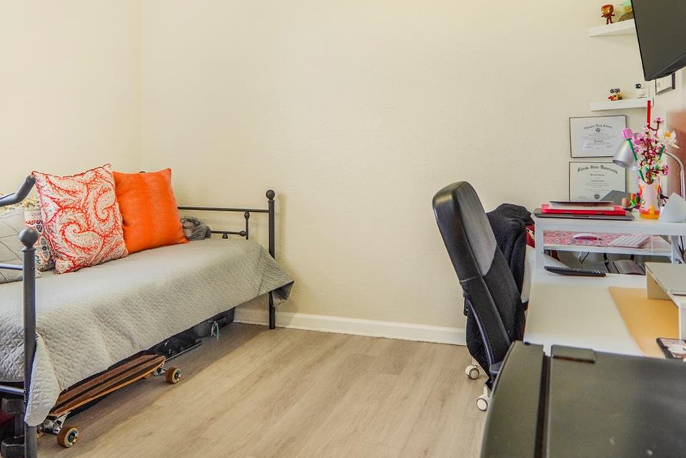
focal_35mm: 30
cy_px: 132
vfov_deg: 42.7
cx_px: 326
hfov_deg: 61.9
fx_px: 572
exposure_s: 1/80
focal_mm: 12
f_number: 3.2
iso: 400
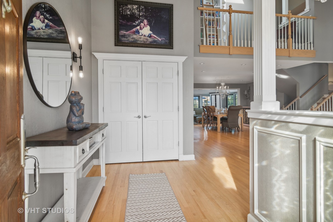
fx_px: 166
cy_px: 111
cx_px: 166
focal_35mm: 18
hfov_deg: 90.0
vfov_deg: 67.4
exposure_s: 1/60
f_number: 8
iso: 200
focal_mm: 12
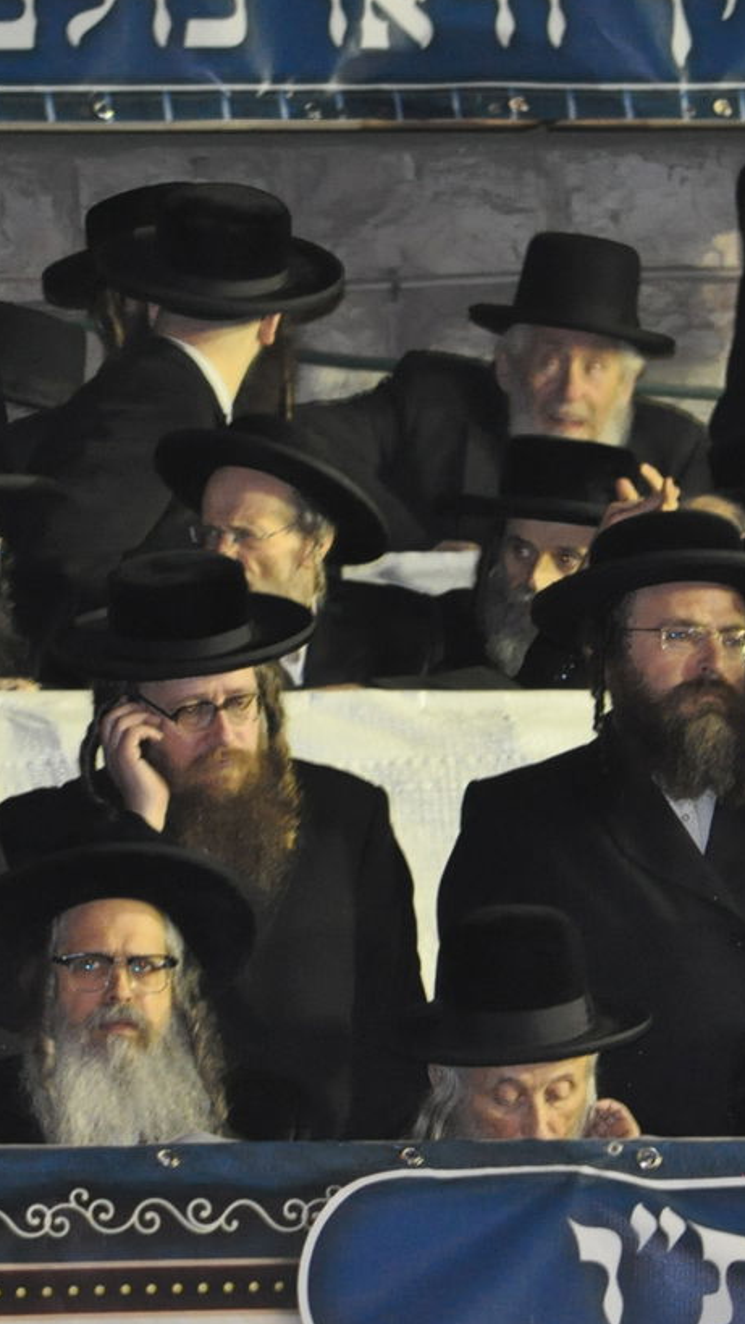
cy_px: 591
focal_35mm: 563
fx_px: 19762
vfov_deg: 3.8
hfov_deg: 2.2
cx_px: 372
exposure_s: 1/80
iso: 2000
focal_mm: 210
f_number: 5.6
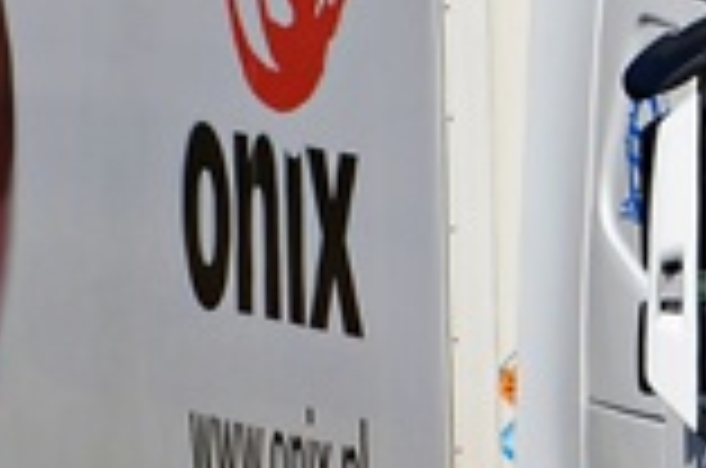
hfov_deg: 0.9
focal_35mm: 2292
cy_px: 274
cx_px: 441
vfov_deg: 0.6
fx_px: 44857
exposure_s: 1/1000
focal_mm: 300
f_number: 8
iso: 160
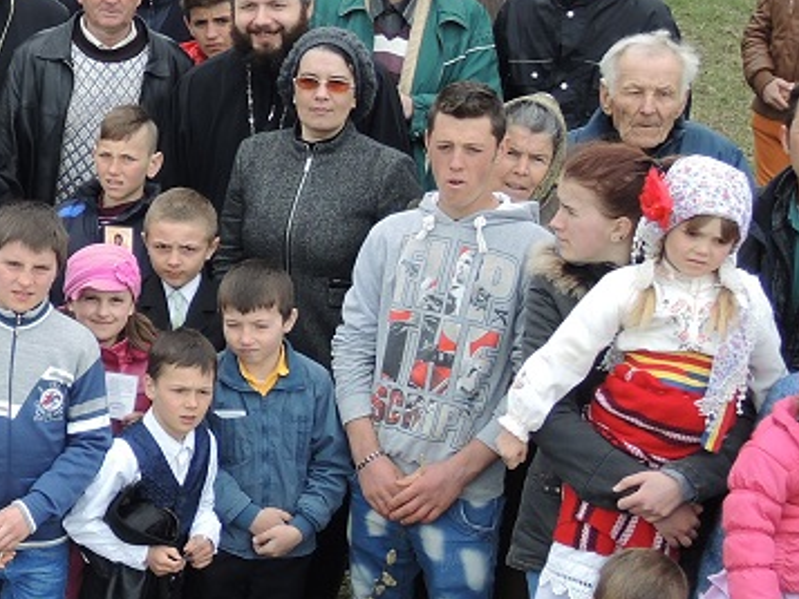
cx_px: -248
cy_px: 262
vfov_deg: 15.7
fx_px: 2170
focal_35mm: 94
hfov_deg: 19.2
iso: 80
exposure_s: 1/640
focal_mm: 6
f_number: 2
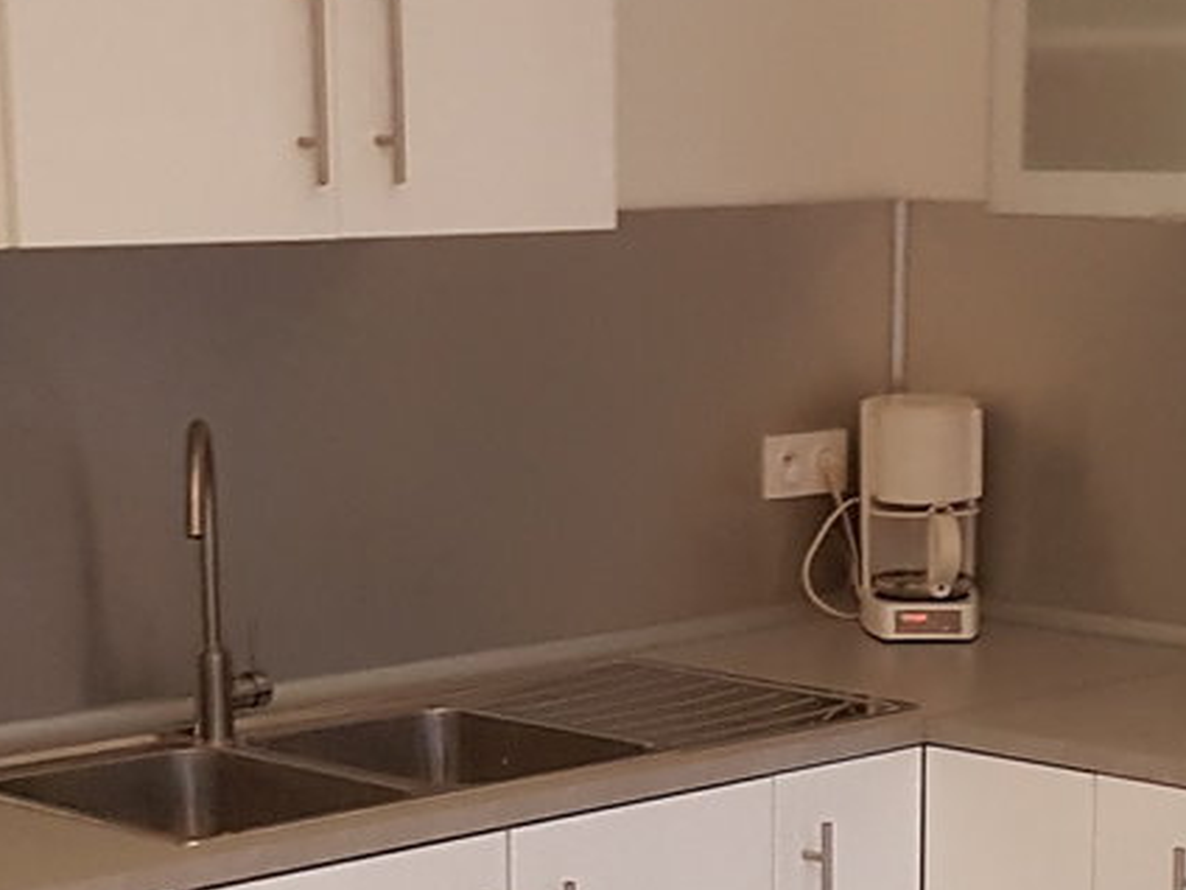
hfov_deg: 19.9
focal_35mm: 98
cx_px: 836
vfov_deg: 14.9
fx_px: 3358
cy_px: 831
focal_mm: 4.2
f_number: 1.7
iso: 250
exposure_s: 1/20
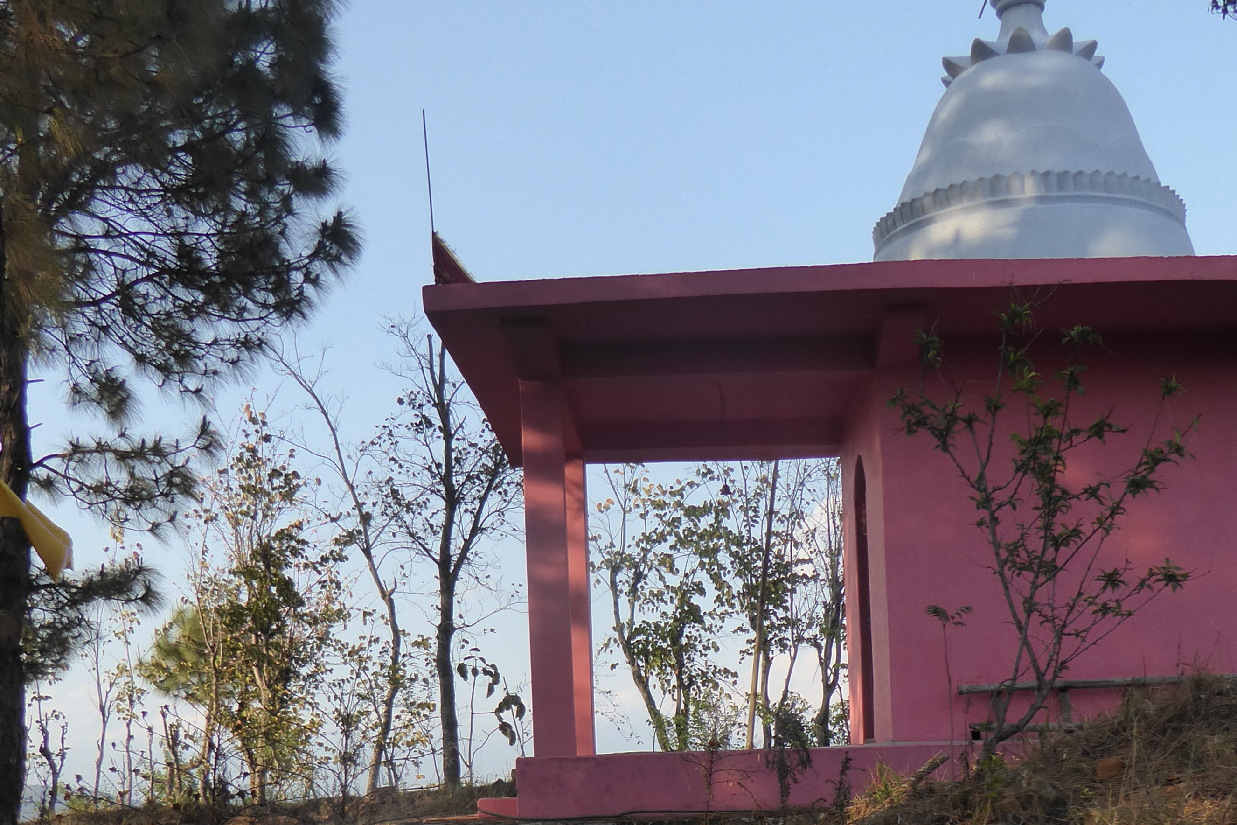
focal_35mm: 48
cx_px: 664
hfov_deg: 41.1
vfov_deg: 26.7
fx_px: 1649
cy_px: 811
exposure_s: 1/500
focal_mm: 4.3
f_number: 3.3
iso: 200
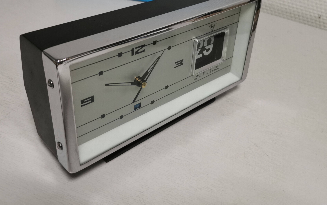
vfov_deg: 33.5
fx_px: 339
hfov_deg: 51.5
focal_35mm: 38
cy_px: 83
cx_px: 163
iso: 125
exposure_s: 1/100
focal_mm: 5.58
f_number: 1.8
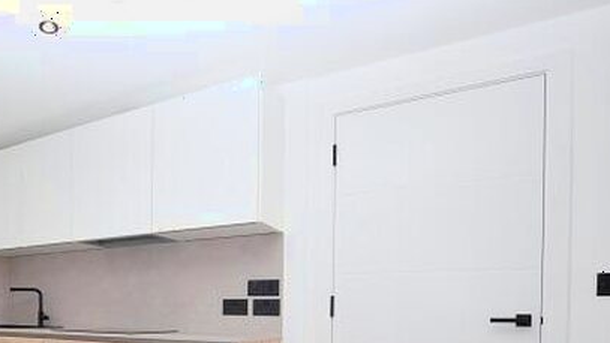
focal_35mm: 27
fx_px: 437
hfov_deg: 63.6
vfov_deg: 39.2
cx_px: 120
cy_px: 322
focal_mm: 10
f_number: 5.6
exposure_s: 1/125
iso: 560
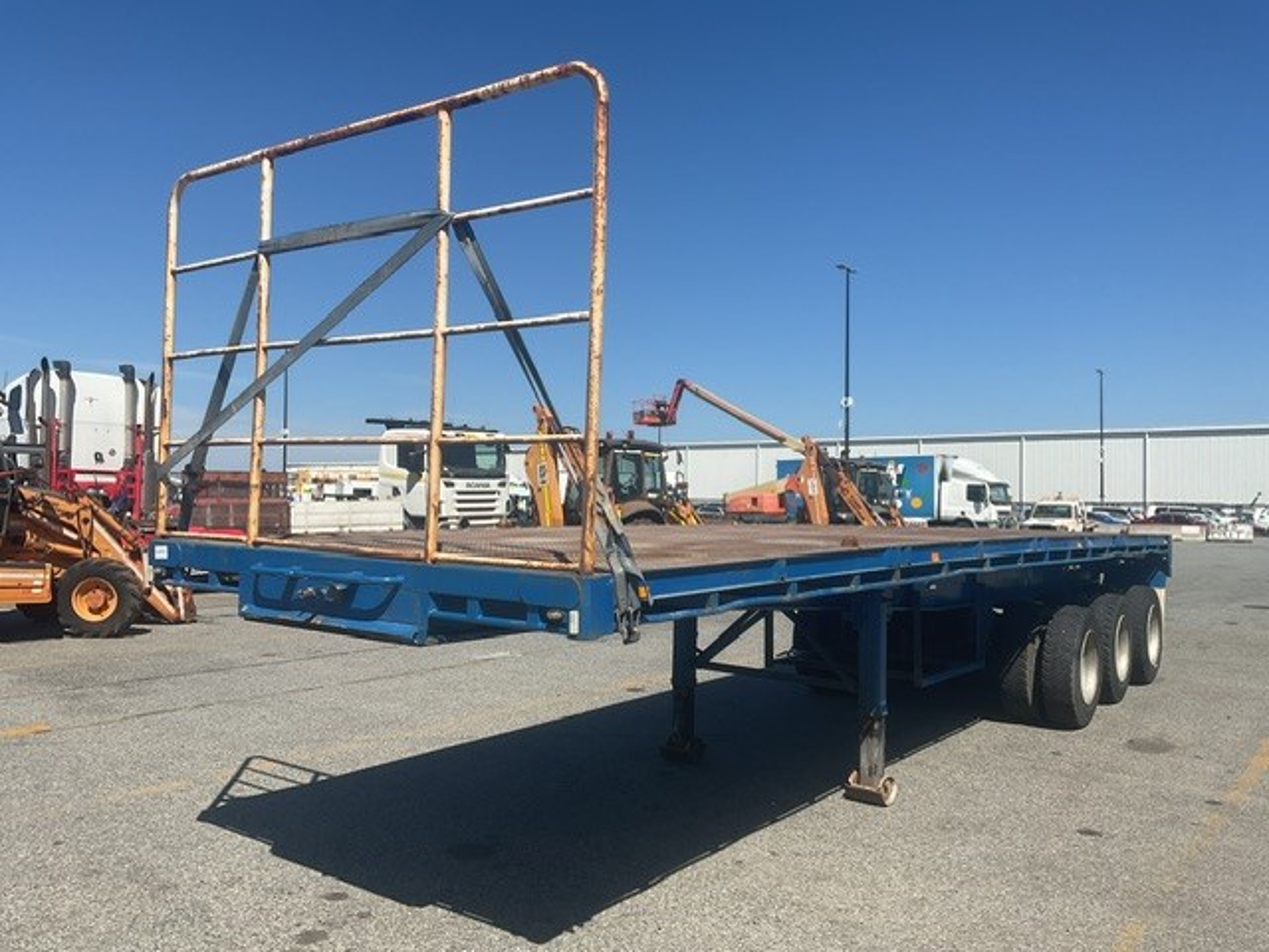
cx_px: 634
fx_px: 1063
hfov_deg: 61.7
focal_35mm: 29
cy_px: 476
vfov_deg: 48.2
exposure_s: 1/2667
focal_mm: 3
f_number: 1.8
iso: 16
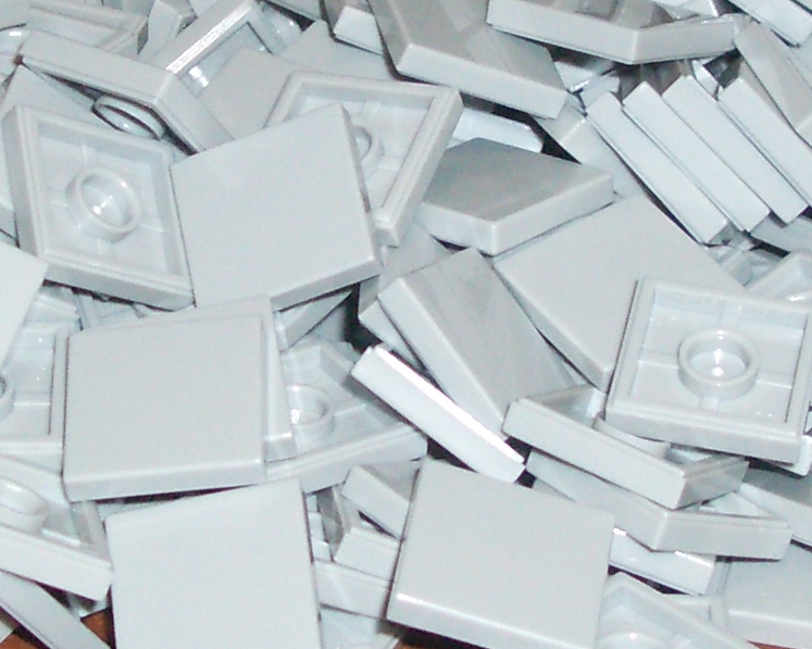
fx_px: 3940
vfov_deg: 9.4
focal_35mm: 164
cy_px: 84
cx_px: 262
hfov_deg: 11.8
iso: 200
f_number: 3.1
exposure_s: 1/60
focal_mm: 8.2
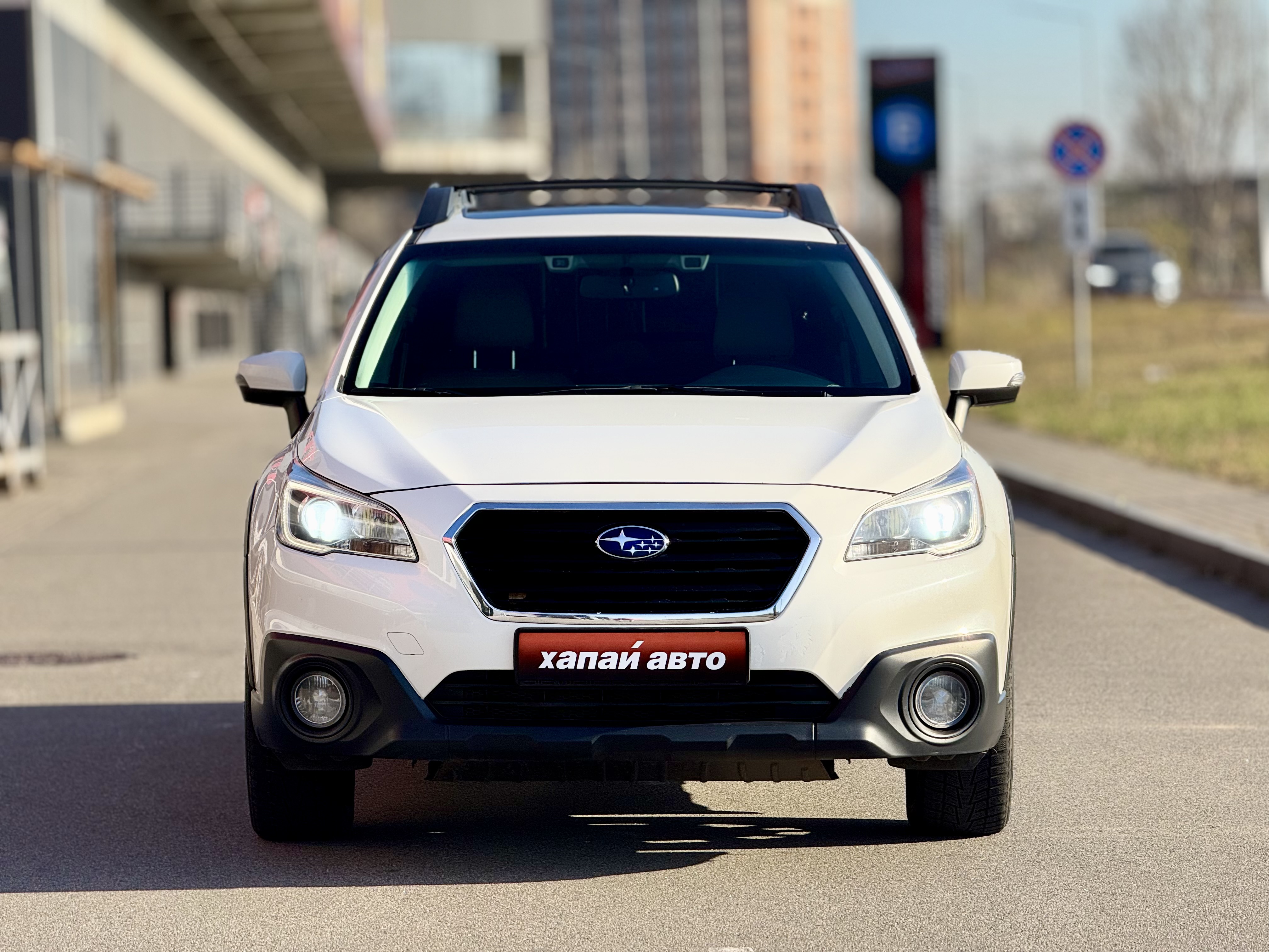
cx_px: 634
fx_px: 4399
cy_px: 476
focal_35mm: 120
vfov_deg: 12.3
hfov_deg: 16.4
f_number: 2.8
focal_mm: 15.66
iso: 50
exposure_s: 1/1004
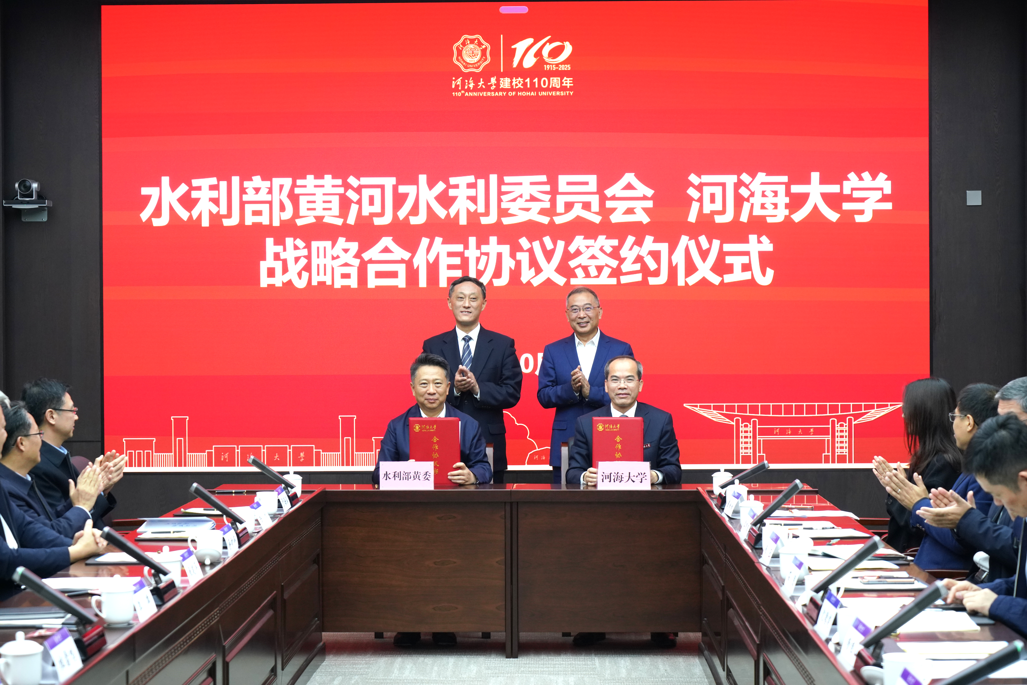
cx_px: 514
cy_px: 342
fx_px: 1997
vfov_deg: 19.5
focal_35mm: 70
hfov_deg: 28.8
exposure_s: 1/200
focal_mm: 70
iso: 2000
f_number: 5.6
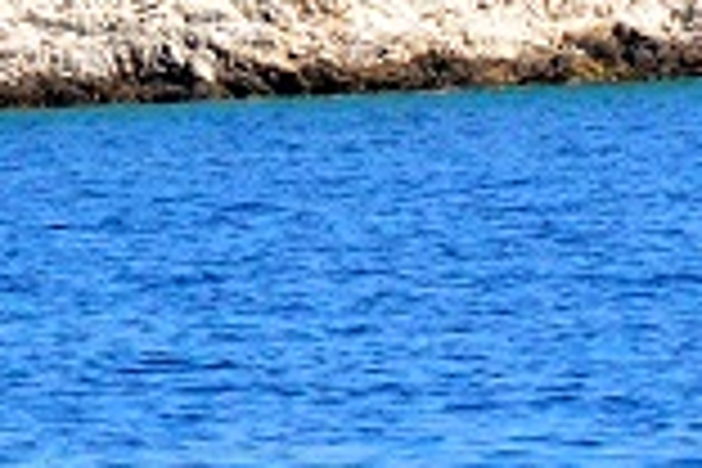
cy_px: -461
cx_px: 556
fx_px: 18738
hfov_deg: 2.1
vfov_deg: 1.4
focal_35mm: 961
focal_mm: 100
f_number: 6.3
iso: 3600
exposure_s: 1/8000
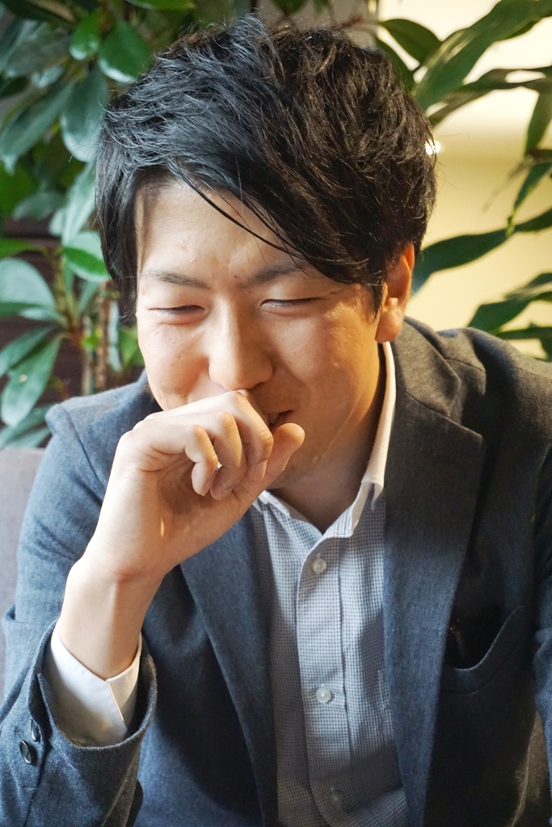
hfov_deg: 18.9
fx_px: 1655
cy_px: 414
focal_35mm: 72
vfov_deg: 28.1
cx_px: 276
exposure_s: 1/100
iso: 3200
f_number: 5.6
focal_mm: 48
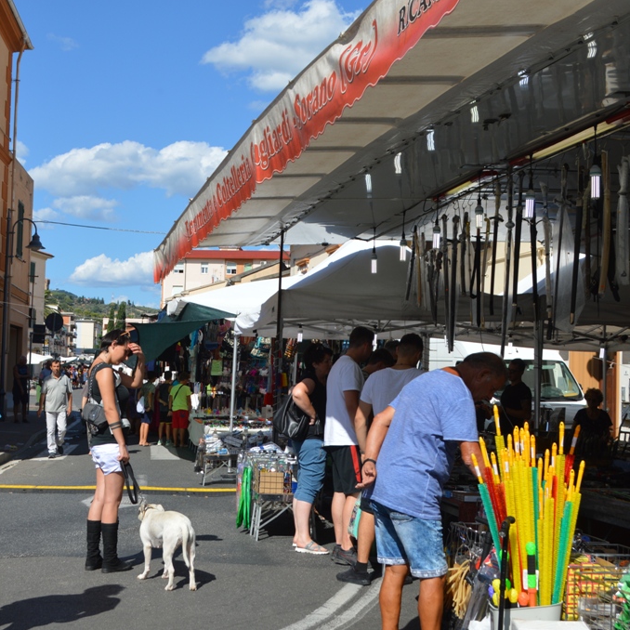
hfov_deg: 33.9
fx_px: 1030
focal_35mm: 50
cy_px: 315
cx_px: 258
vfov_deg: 34.0
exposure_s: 1/320
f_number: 9
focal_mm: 26
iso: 100
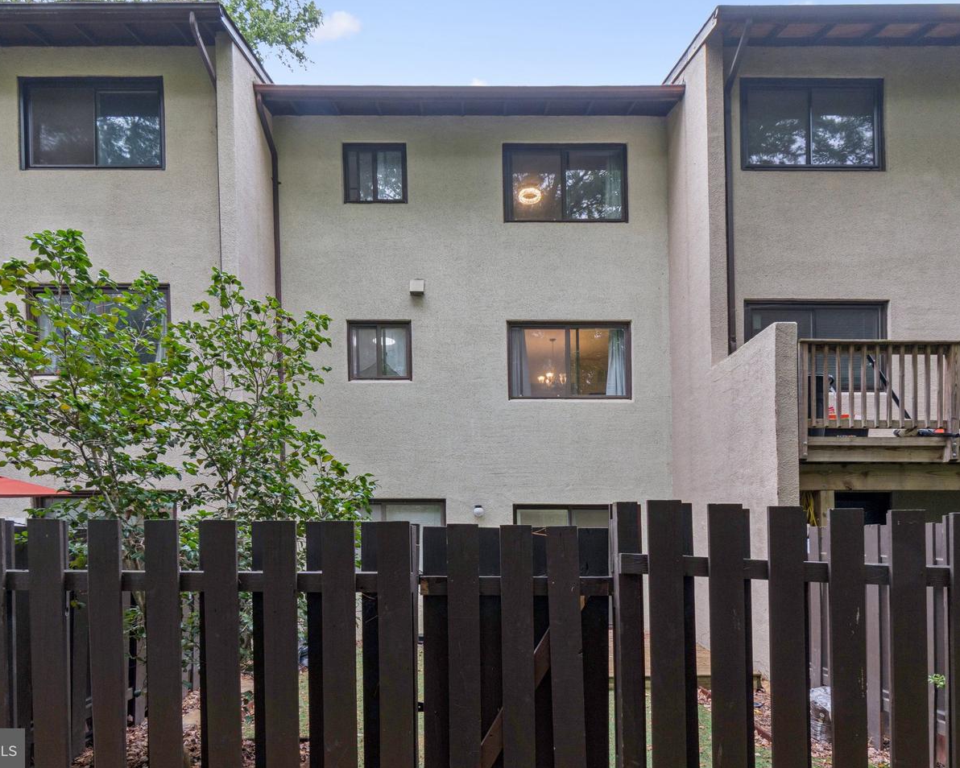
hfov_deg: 89.6
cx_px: 479
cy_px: 383
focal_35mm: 17
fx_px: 483
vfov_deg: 77.0
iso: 200
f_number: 10
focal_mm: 10
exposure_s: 1/13
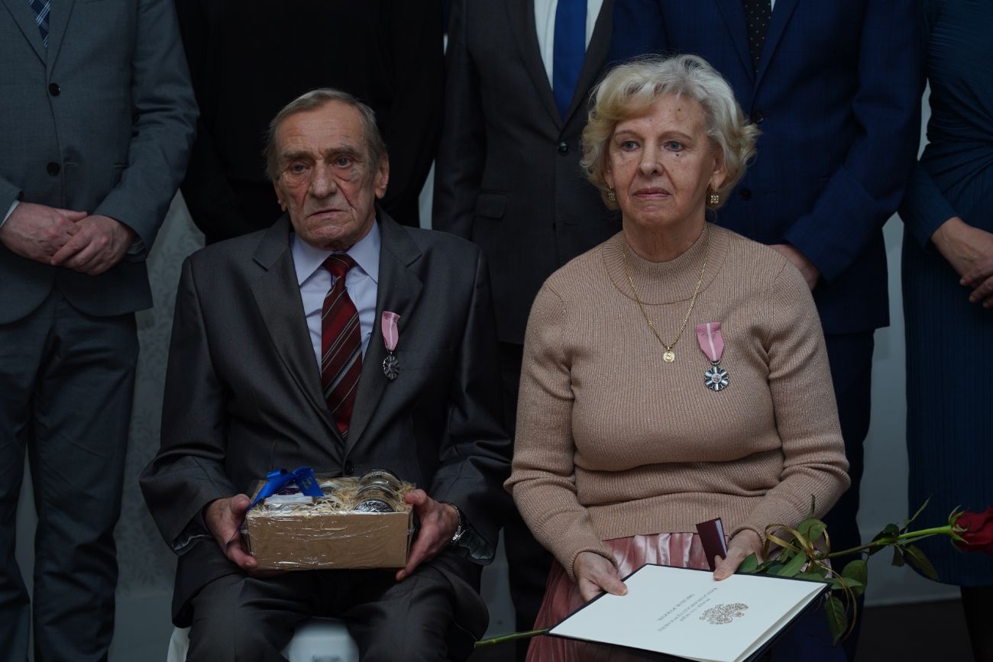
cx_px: 496
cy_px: 331
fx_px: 2896
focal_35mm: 105
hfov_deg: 19.5
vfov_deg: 13.0
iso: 400
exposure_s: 1/100
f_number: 5
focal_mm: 105
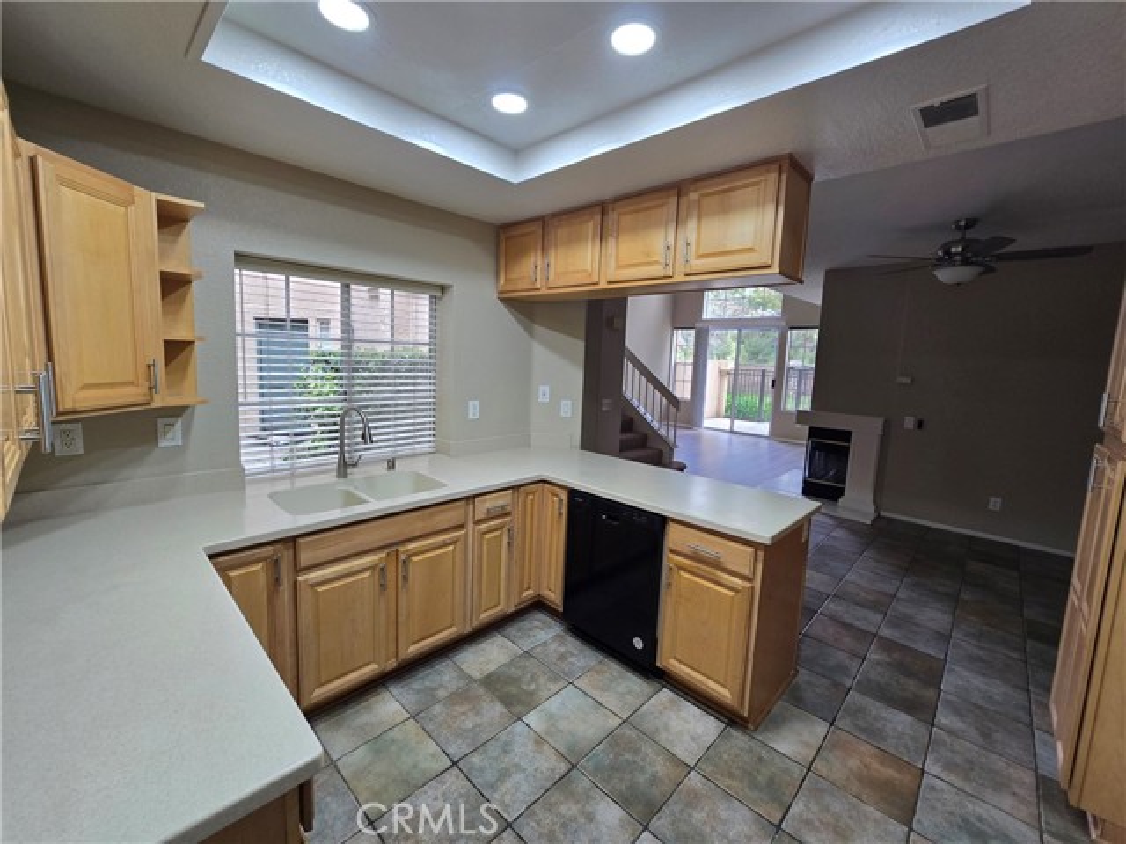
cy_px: 422
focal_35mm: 13
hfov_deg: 106.2
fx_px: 423
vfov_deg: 89.9
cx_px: 563
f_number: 2.2
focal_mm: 2.2
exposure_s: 1/60
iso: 100
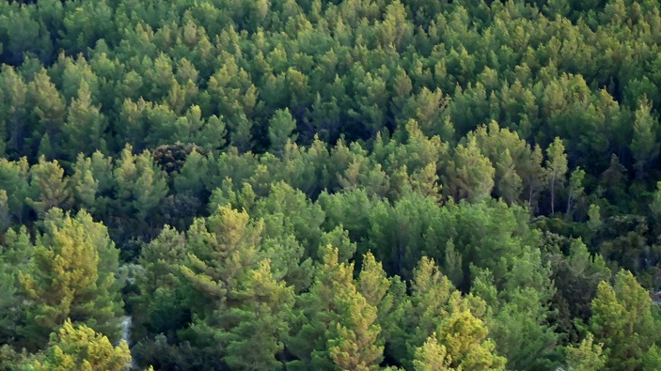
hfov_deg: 5.7
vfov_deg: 3.2
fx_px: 6623
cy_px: 309
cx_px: 154
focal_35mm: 378
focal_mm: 195
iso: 3200
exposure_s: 1/500
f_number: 5.3
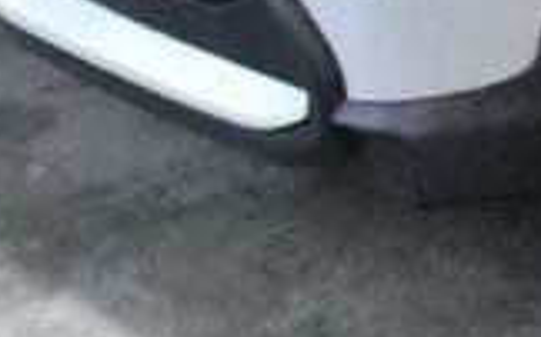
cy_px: -430
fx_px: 3138
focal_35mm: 213
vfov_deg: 5.9
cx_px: 988
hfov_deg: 9.4
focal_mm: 22
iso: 2500
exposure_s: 1/250
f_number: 8
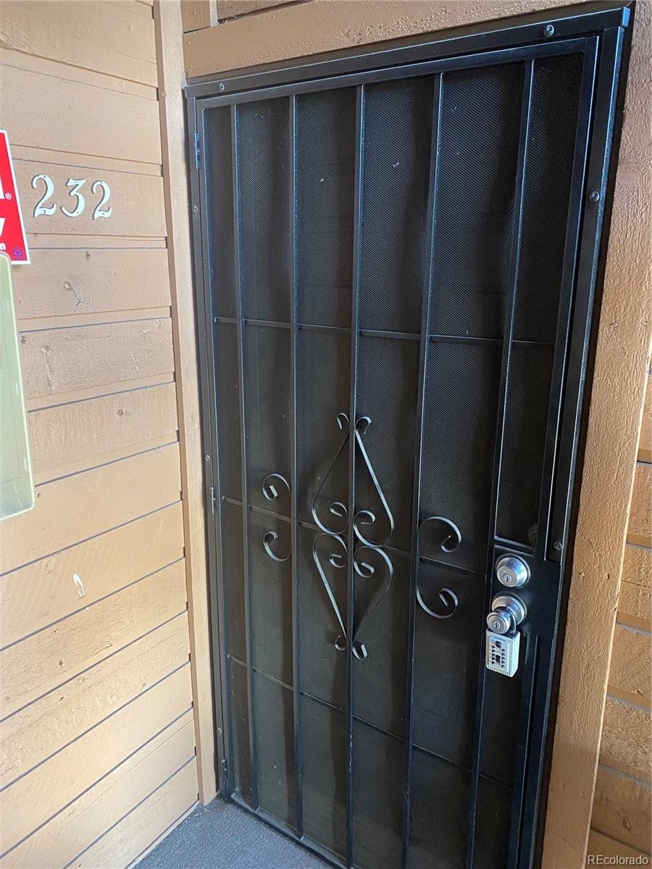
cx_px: 326
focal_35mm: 26
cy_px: 434
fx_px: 653
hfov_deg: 53.1
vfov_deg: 67.3
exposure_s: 1/35
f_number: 1.8
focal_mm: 4.25
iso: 640
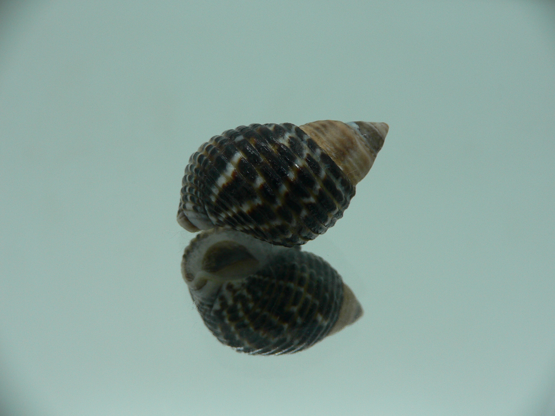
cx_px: 278
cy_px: 208
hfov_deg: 52.6
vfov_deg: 40.7
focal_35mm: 35
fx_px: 561
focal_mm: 4.6
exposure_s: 1/60
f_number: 2.8
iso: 80
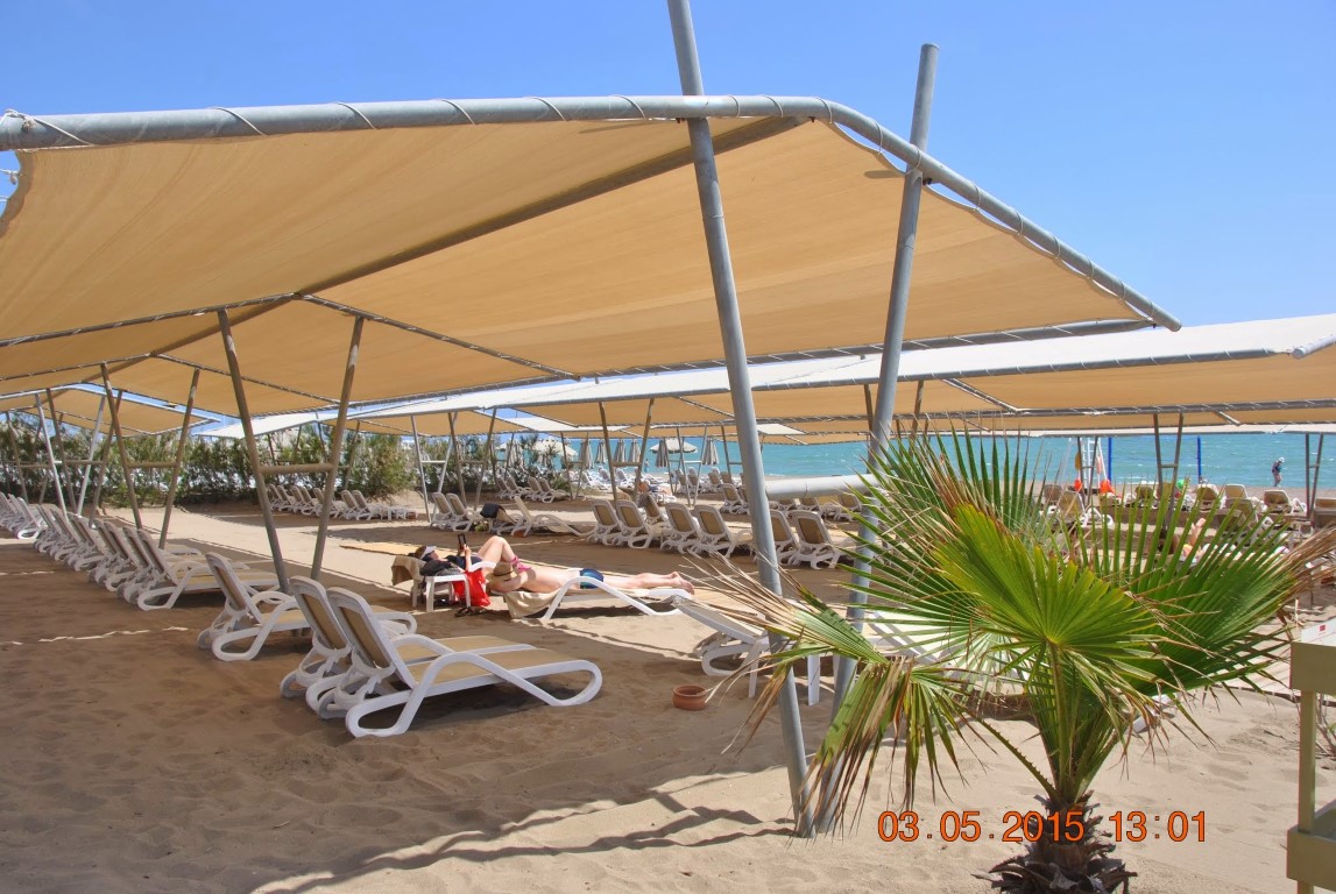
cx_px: 668
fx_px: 1003
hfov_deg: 67.3
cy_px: 447
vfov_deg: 48.1
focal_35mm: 27
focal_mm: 18
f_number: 8
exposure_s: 1/250
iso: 100
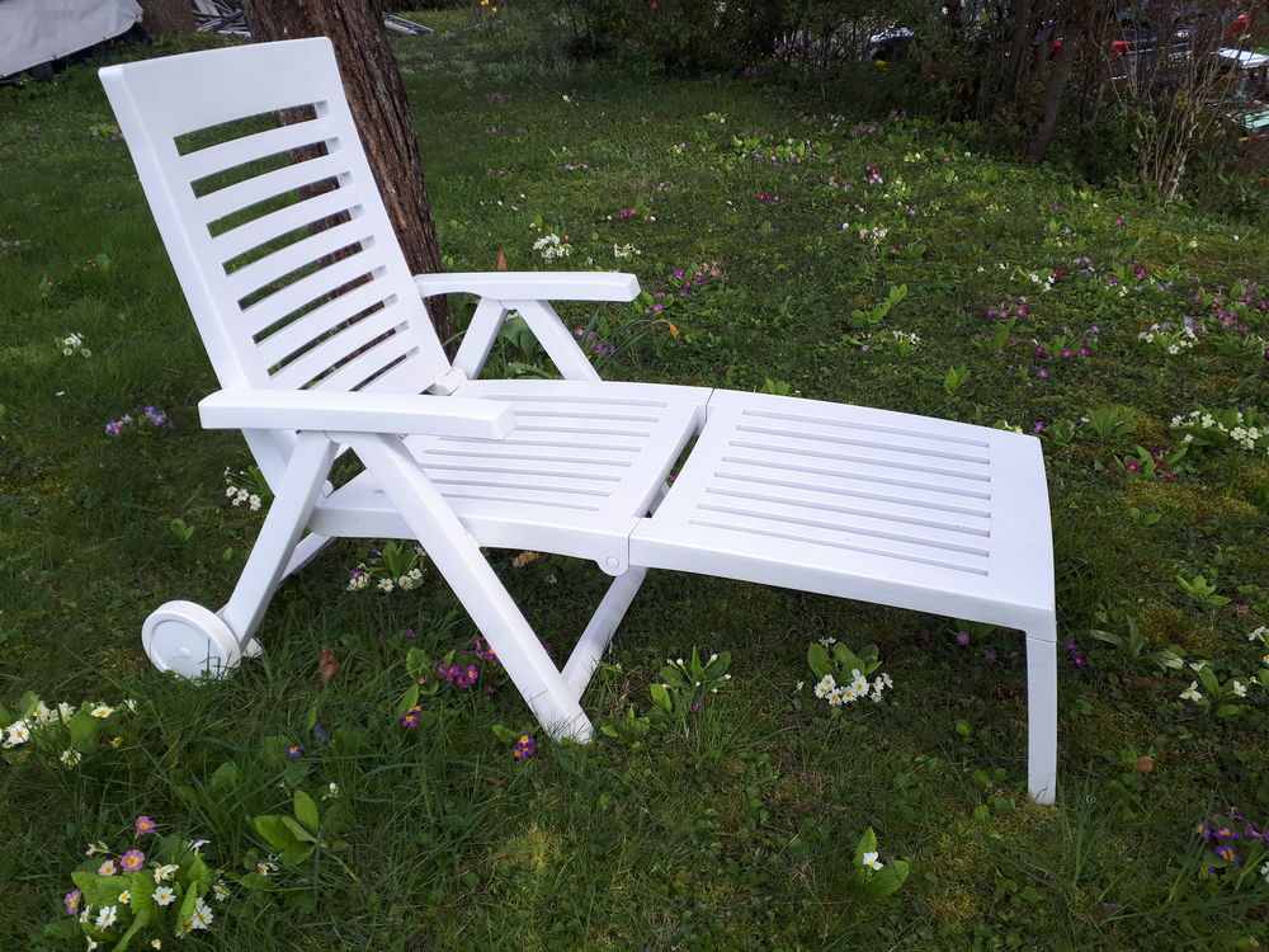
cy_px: 476
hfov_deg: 65.3
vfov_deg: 51.4
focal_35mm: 27
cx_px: 634
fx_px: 990
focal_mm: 3.6
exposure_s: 1/291
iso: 40
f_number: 1.9
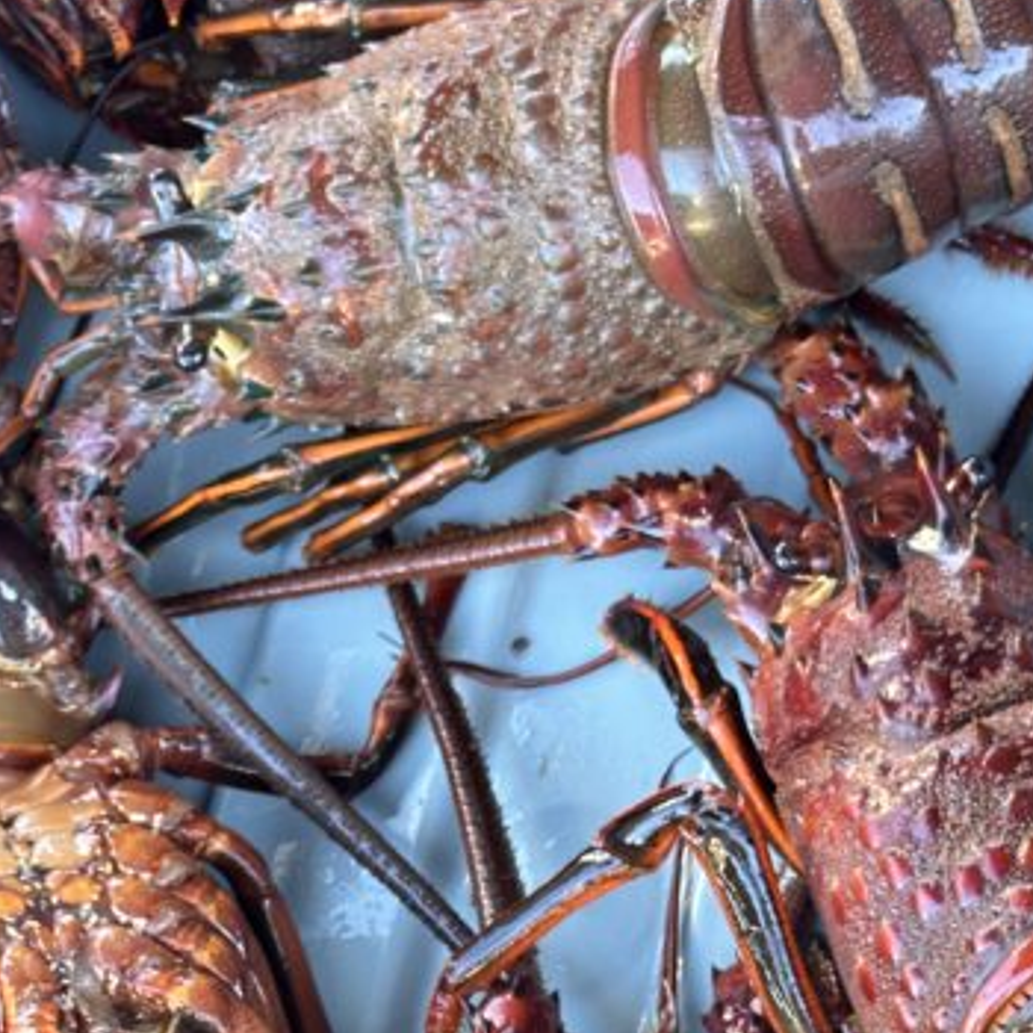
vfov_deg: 17.6
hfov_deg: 17.9
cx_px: 525
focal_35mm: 97
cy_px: 995
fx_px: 3275
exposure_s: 1/60
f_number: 1.78
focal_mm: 6.86
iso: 160
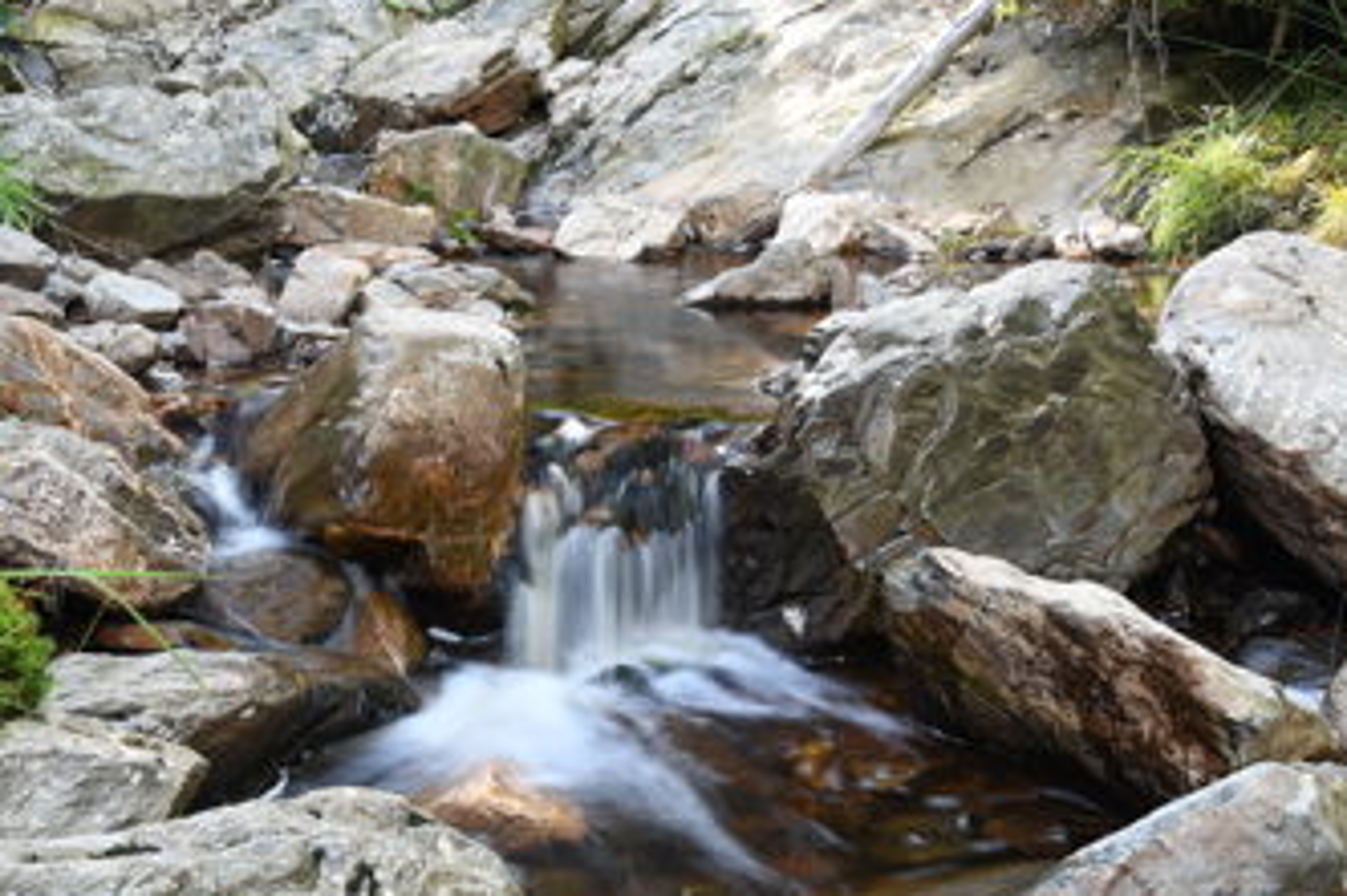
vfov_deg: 28.6
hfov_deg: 41.9
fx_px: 1758
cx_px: 714
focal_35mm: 47
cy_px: 452
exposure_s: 1/2
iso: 100
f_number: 9
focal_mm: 26
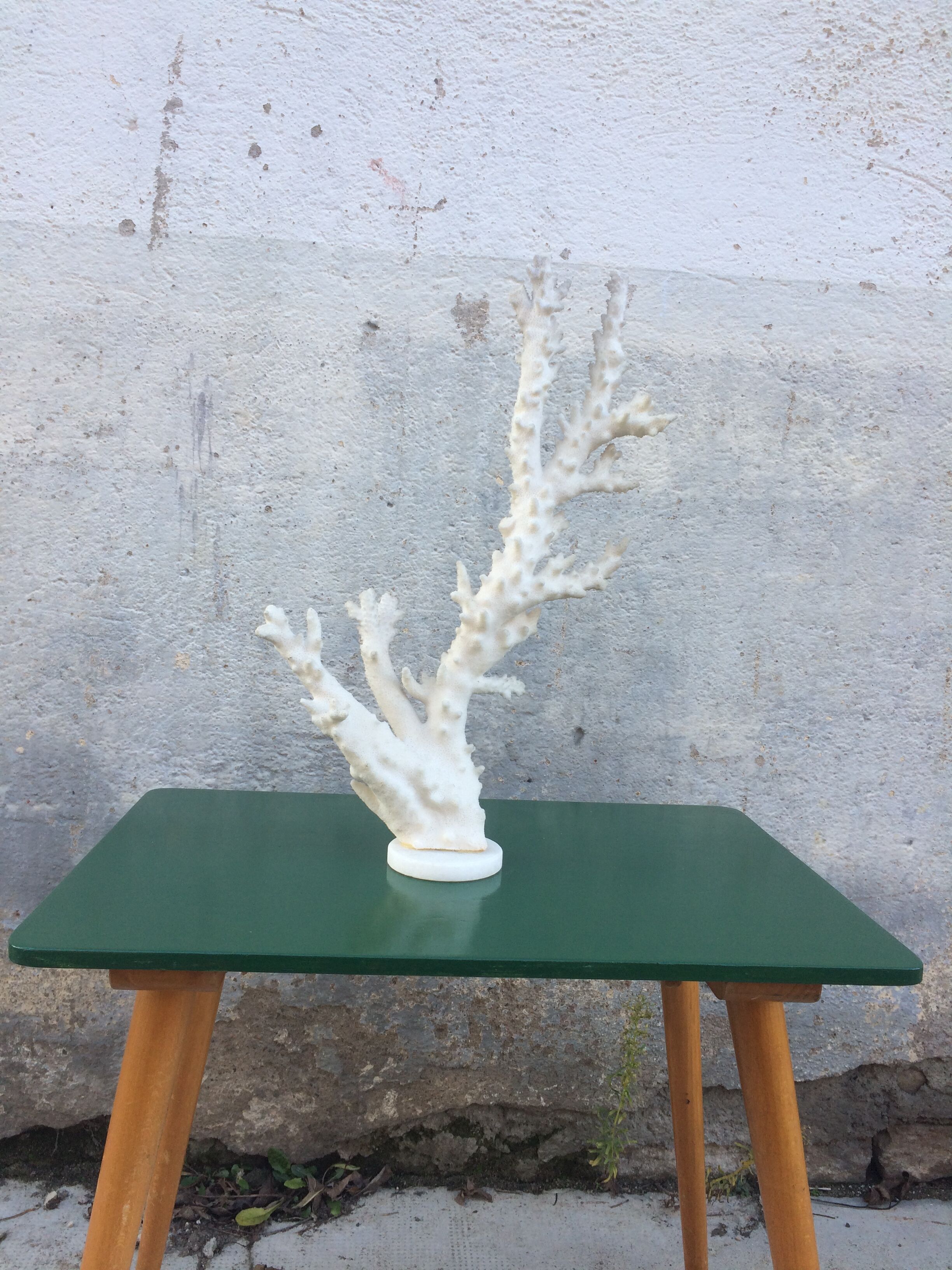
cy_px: 635
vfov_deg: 61.7
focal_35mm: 29
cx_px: 476
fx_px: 1063
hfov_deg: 48.2
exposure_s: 1/103
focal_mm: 4.15
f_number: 2.2
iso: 32
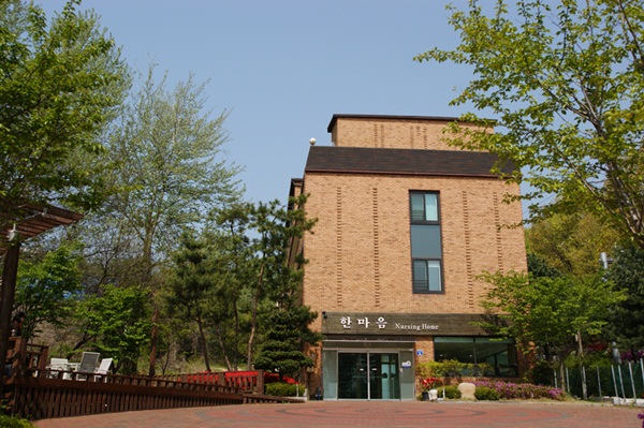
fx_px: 643
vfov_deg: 36.8
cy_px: 214
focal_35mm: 36
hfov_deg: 53.2
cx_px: 322
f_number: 5
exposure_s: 1/640
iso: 100
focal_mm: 24
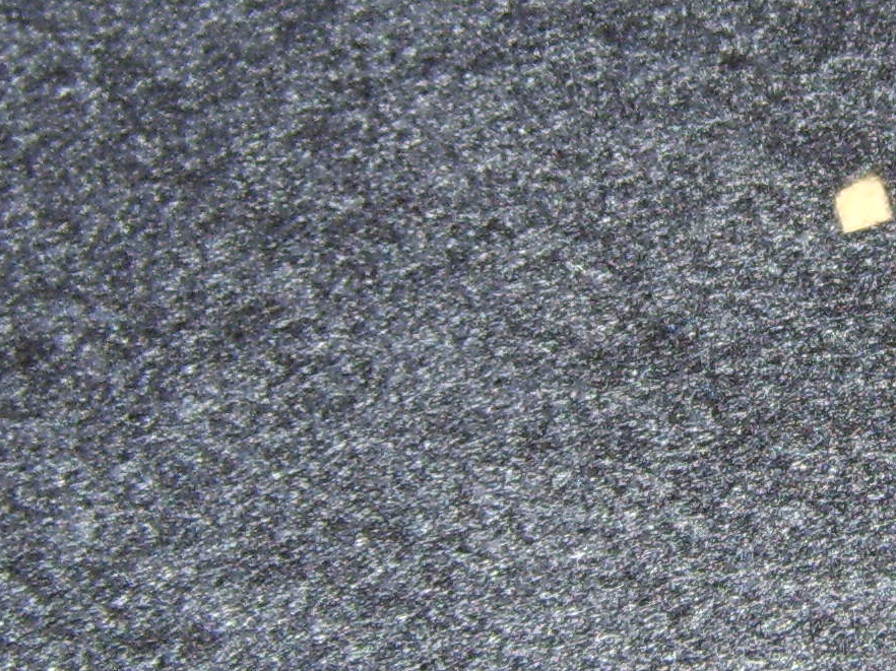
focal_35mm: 108
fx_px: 2795
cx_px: 908
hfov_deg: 17.8
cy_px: 298
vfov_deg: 13.7
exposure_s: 1/30
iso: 141
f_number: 2.7
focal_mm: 8.13
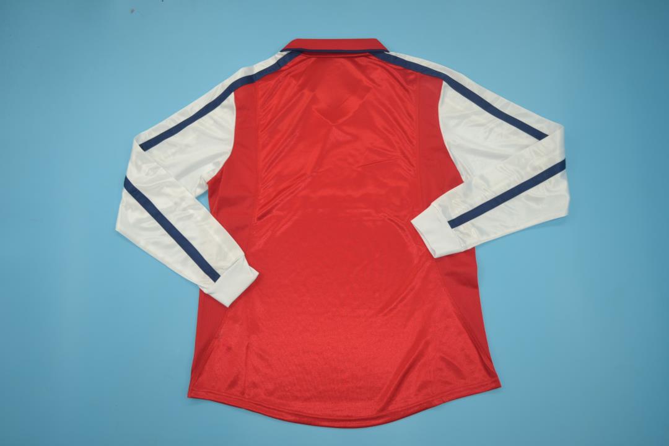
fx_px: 557
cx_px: 334
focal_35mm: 30
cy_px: 223
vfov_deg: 43.6
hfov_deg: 61.9
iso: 200
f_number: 3.8
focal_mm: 20
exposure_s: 1/200
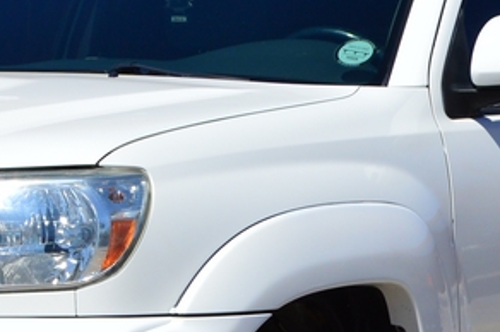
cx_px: 167
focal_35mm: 297
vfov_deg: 4.6
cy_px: 231
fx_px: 4120
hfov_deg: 6.9
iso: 200
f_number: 7.1
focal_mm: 48
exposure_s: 1/1250
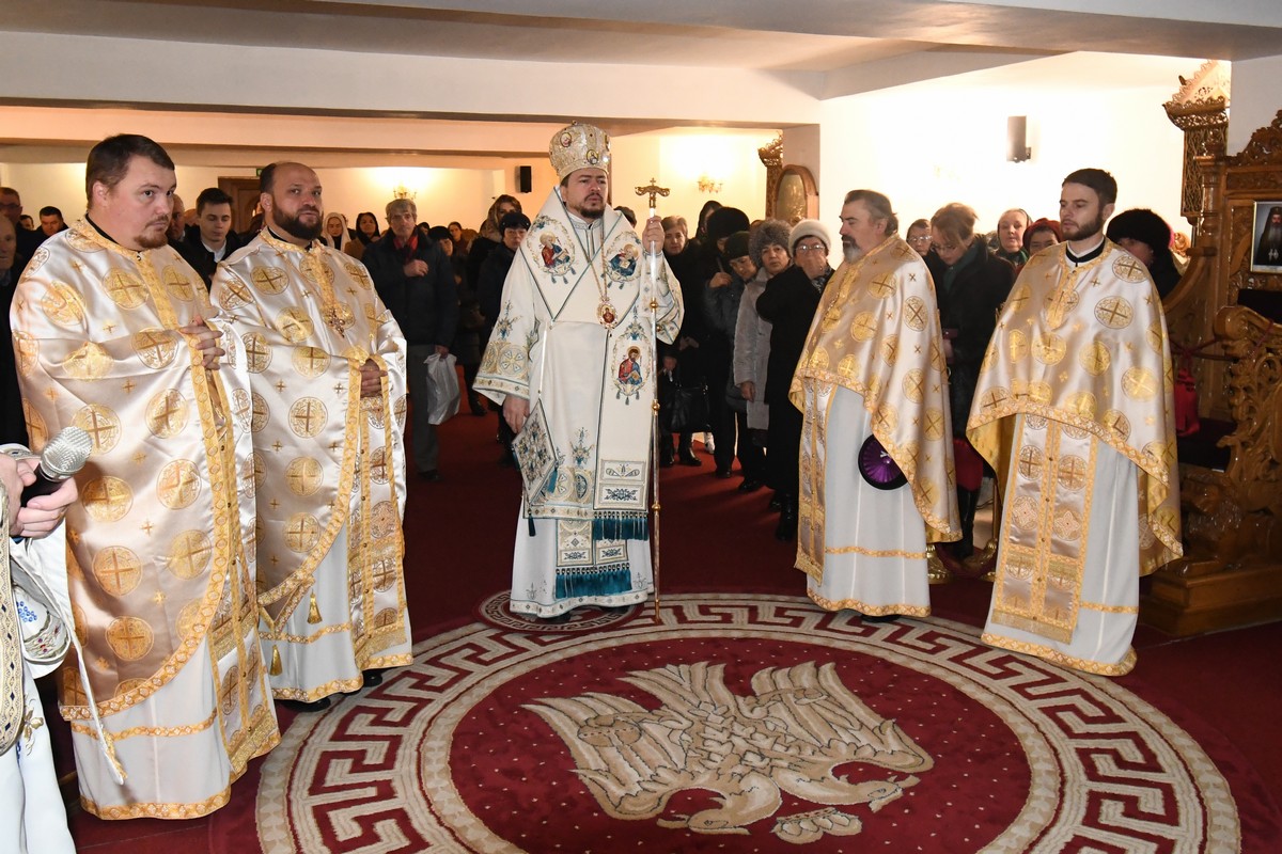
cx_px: 641
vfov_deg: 51.3
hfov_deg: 71.5
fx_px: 890
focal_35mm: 25
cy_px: 427
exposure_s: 1/25
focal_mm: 17
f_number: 5.3
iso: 3200
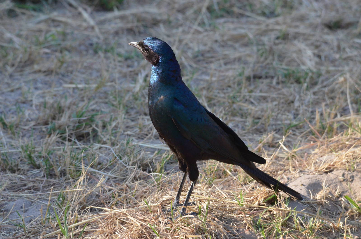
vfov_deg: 4.0
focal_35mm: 345
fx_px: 3453
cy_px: 120
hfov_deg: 6.0
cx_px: 180
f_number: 10
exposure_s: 1/1600
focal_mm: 230
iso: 2500
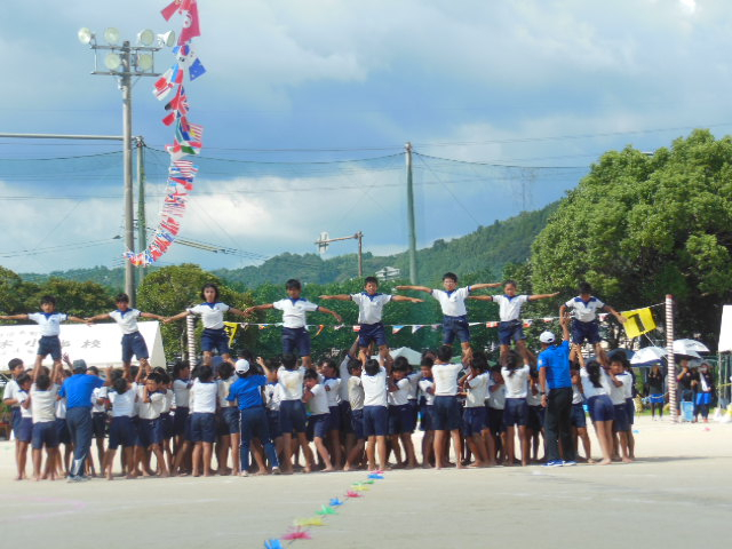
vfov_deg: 13.8
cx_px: 366
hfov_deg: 18.4
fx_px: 2263
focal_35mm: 107
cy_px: 274
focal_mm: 19.1
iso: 125
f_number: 5.7
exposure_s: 1/400
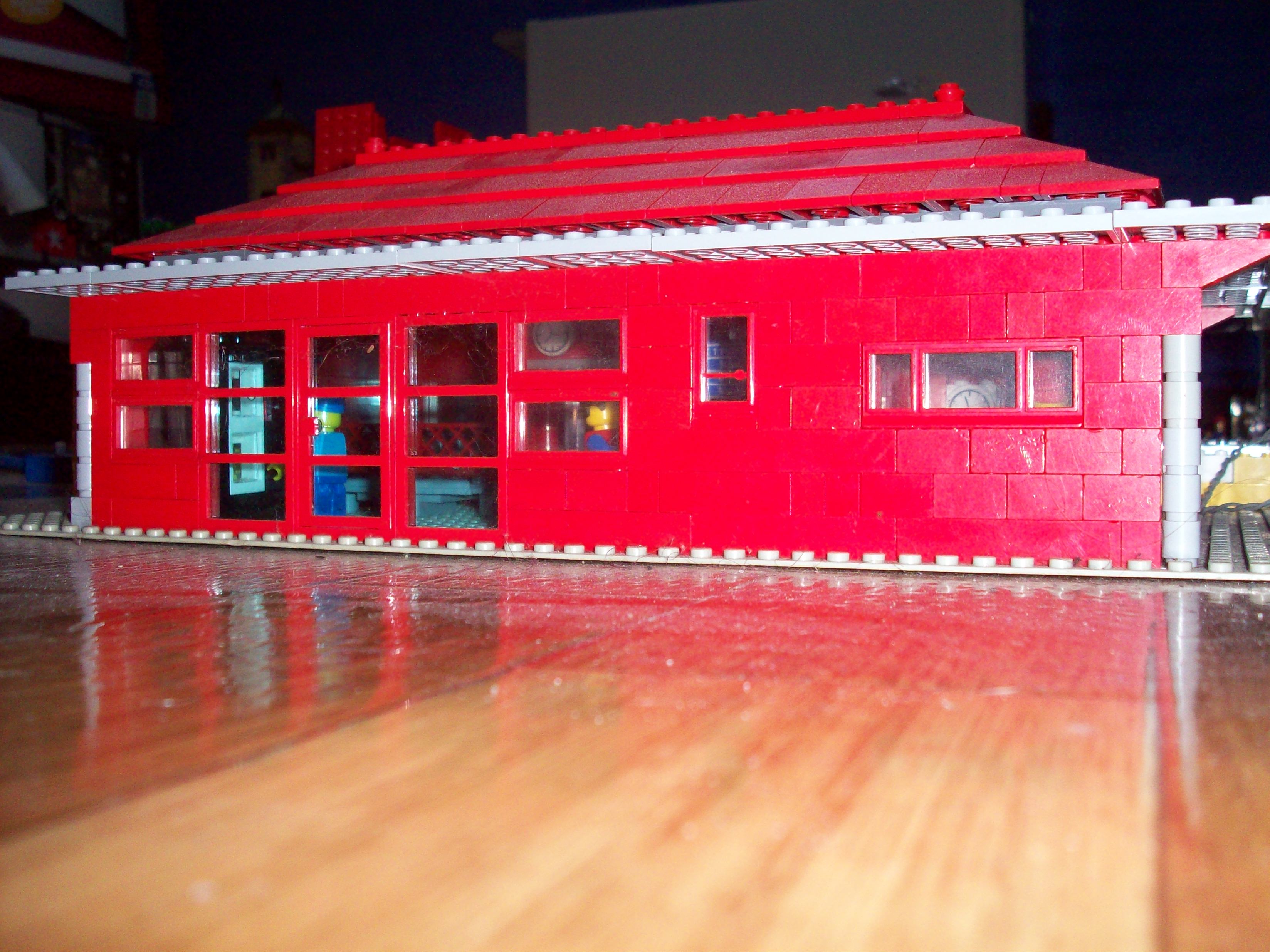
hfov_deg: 50.1
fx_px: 1357
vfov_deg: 38.7
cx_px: 635
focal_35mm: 37
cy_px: 476
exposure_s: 1/45
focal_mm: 6.2
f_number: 2.8
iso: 160
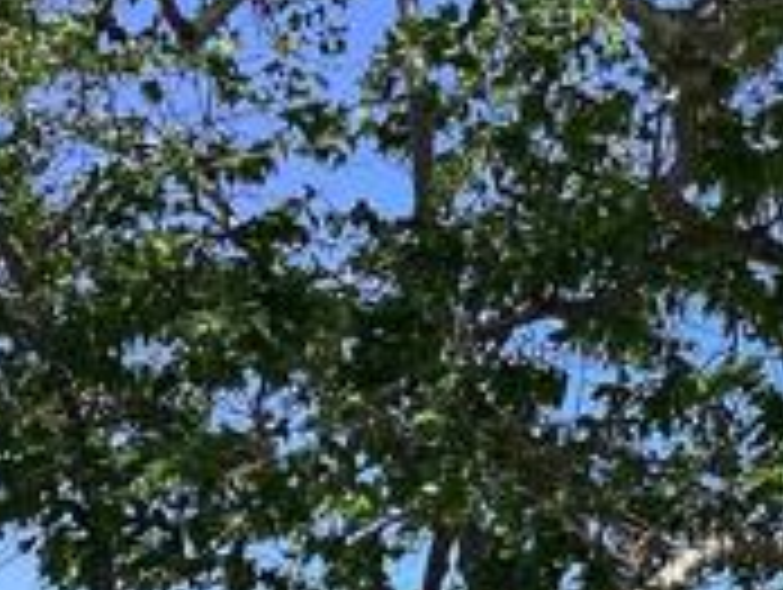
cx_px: 1152
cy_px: 554
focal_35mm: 114
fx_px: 2582
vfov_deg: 12.9
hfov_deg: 15.9
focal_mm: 3.3
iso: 25
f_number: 2.4
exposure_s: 1/1235
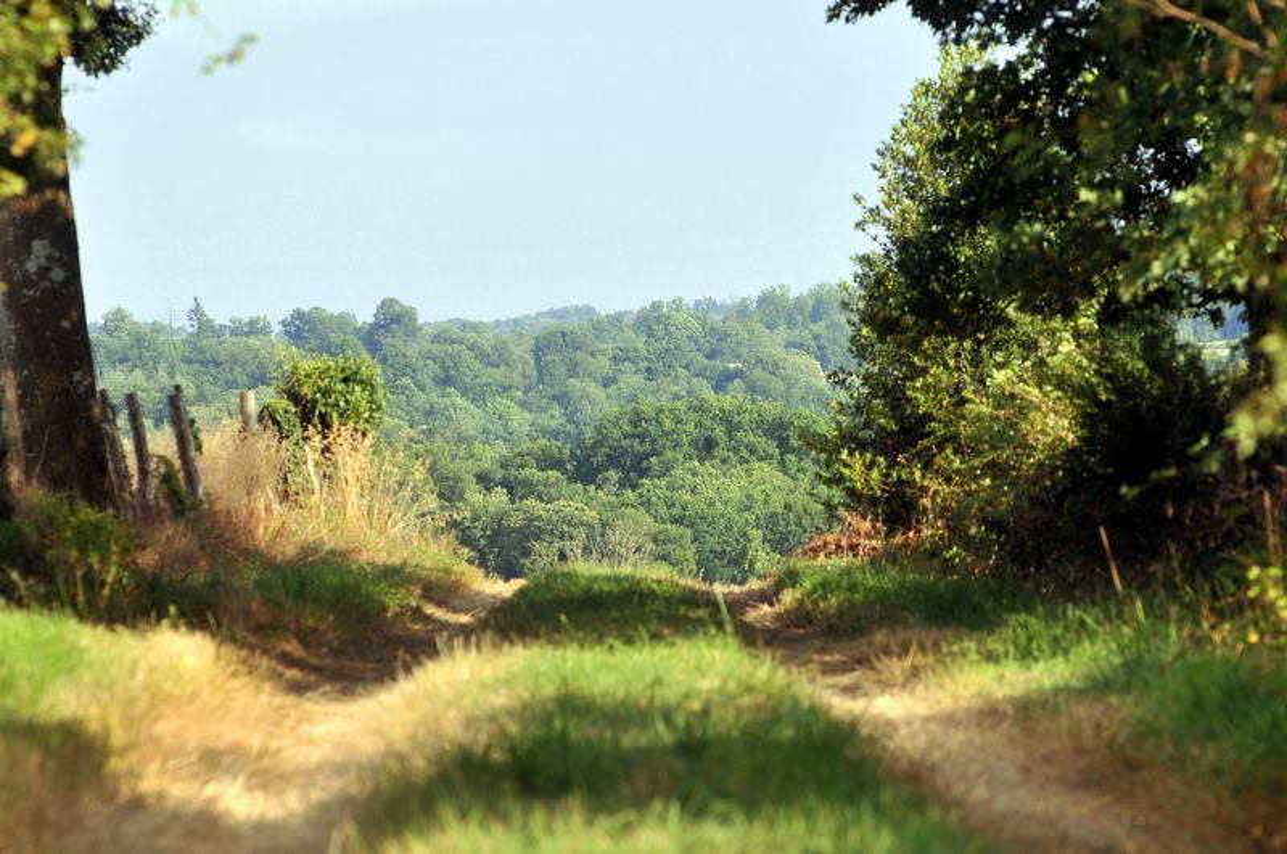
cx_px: 644
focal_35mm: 300
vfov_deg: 4.6
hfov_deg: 6.9
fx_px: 10710
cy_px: 427
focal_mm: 200
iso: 250
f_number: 9
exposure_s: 1/320
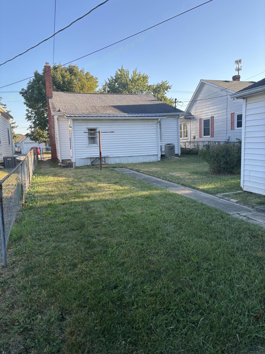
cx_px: 132
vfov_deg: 67.3
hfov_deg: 53.1
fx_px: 265
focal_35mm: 26
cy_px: 177
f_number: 1.6
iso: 50
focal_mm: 5.96
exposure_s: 1/763
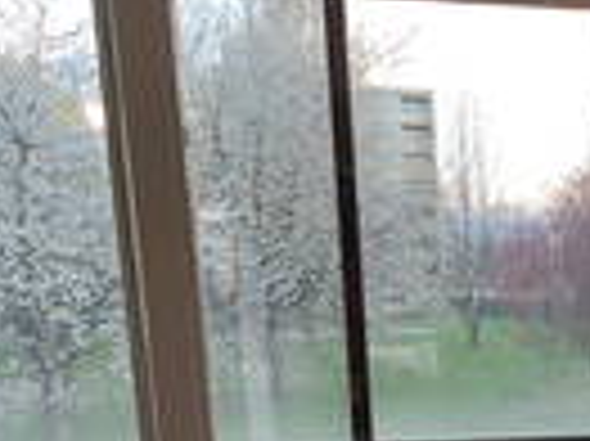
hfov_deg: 27.2
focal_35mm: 66
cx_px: 635
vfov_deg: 20.5
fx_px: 1124
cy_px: 554
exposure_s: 1/50
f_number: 1.8
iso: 80
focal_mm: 5.23
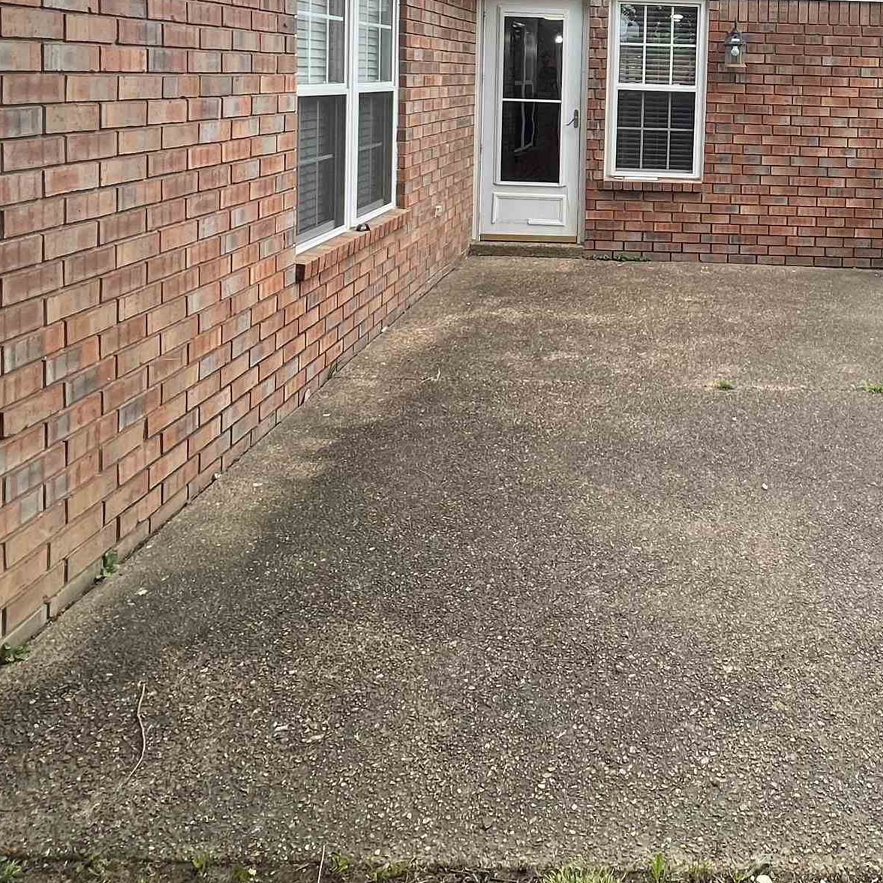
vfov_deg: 49.5
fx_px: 866
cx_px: 701
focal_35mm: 30
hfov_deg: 50.9
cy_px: 128
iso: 32
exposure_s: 1/99
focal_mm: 1.57
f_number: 1.8
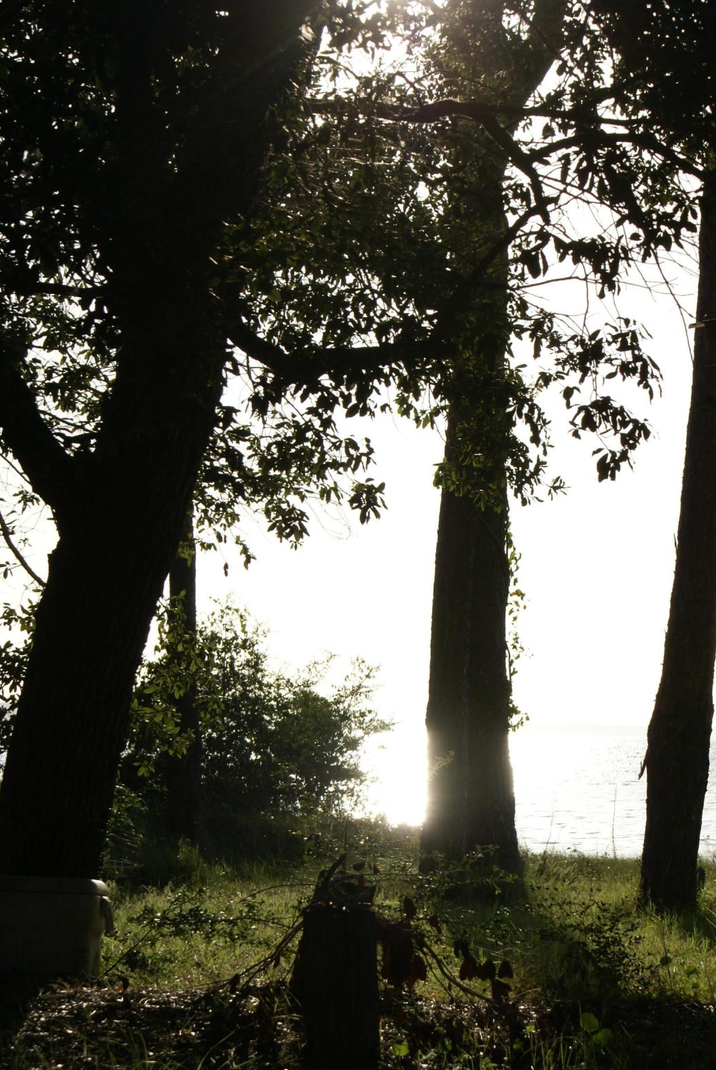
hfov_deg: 11.9
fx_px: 3422
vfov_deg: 17.8
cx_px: 379
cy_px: 648
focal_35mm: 115
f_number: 9
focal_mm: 60
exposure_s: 1/320
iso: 100
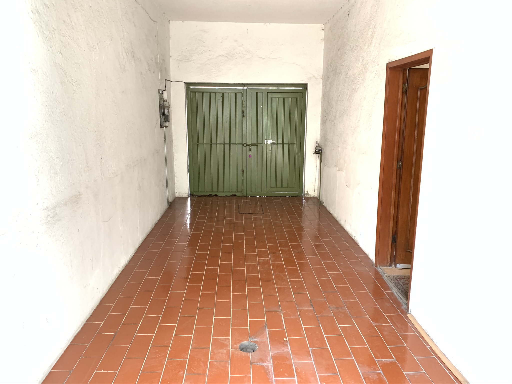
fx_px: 385
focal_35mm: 26
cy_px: 192
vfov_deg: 53.1
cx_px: 256
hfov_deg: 67.3
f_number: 1.8
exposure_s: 1/60
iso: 320
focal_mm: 4.25
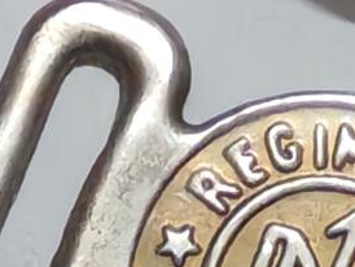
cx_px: 371
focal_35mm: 653
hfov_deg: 3.0
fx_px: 6703
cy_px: 153
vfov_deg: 2.3
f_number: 1.95
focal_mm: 5.52
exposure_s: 1/33
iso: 800
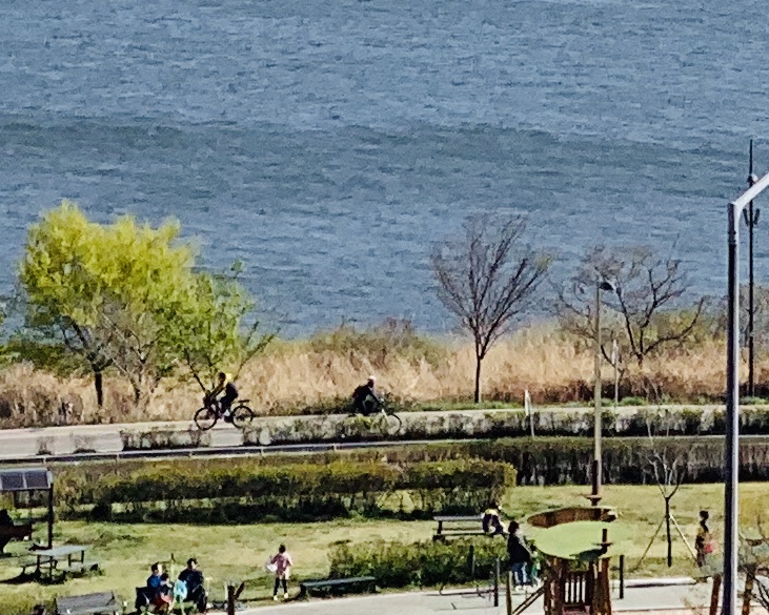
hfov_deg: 6.8
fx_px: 6373
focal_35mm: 280
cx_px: 1287
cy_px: -815
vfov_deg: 5.4
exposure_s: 1/1653
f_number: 2.4
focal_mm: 6
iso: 16
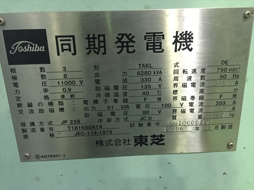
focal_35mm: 29
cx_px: 127
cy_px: 95
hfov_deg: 61.7
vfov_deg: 48.2
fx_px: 213
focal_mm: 4.15
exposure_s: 1/17
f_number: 2.2
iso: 640
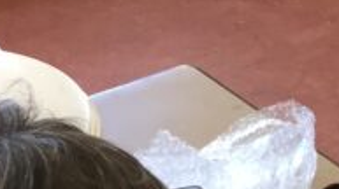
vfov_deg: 6.9
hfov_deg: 12.3
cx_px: 485
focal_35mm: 168
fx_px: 1508
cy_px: 385
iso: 80
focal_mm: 4.15
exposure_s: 1/33
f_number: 2.2
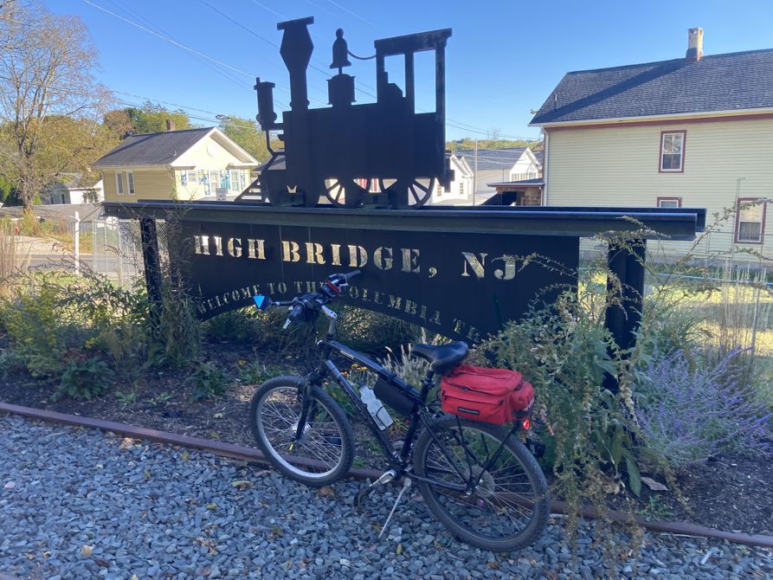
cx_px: 386
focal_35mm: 28
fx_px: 625
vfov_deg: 49.8
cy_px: 290
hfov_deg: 63.4
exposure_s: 1/296
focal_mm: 3.99
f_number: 1.8
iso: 20
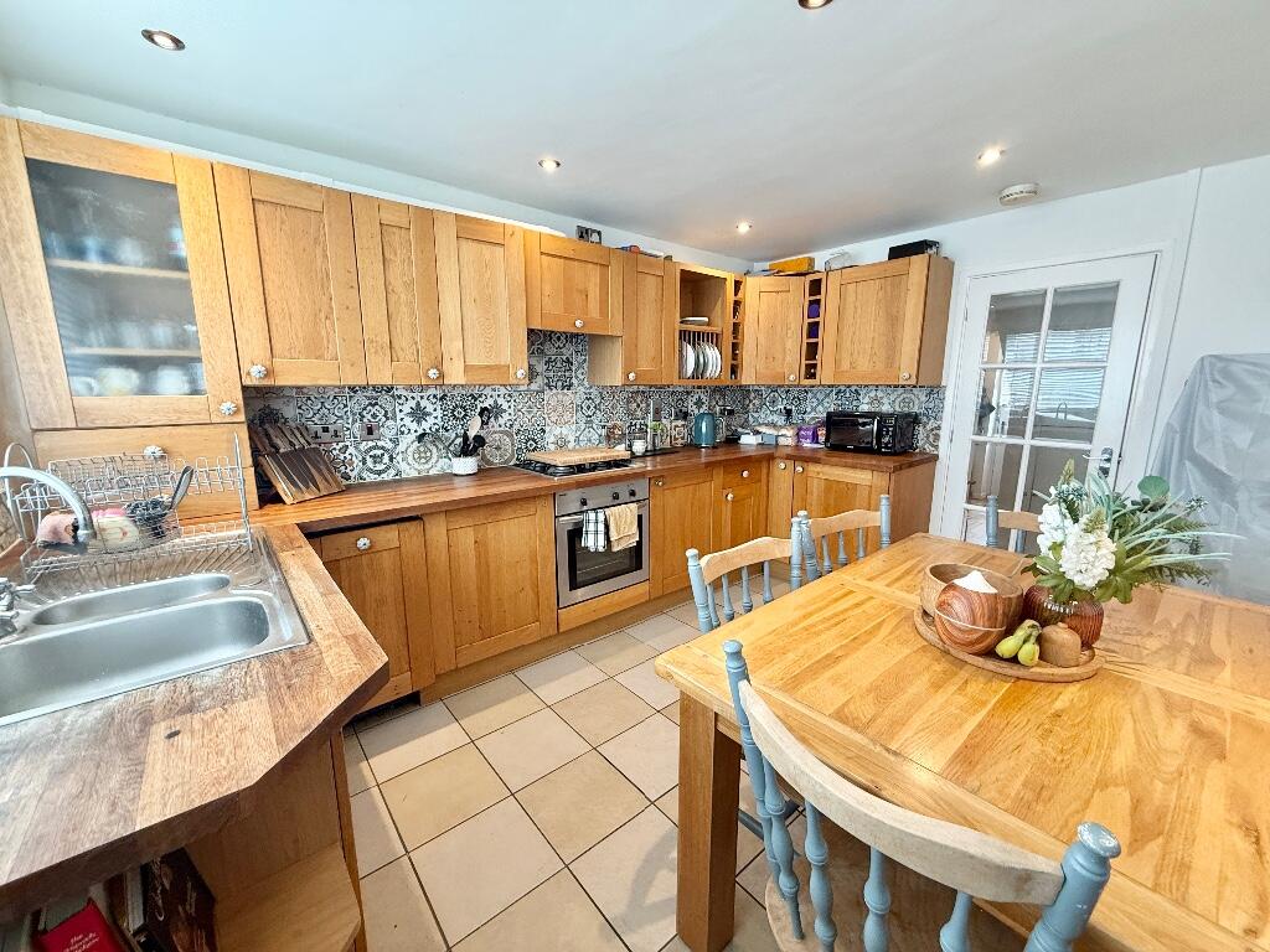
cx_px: 635
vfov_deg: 85.7
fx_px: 514
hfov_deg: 102.1
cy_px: 476
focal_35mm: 14
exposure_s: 1/50
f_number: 2.2
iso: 200
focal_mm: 2.22
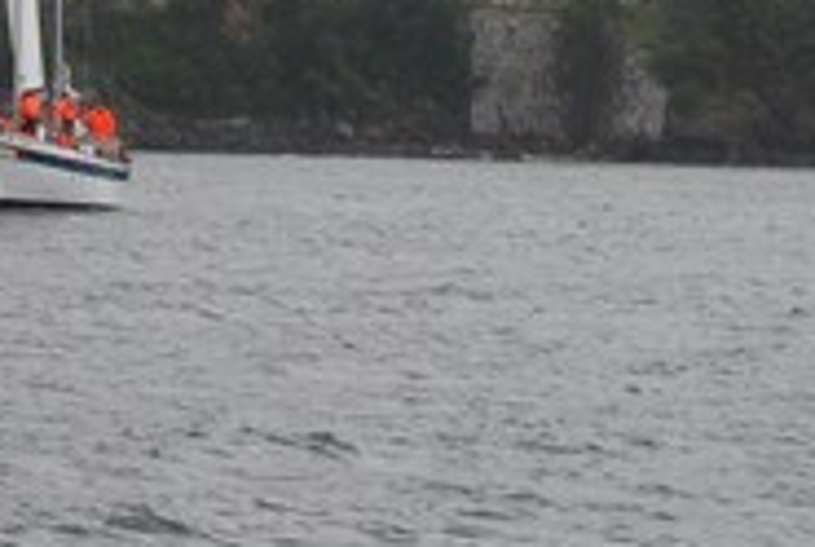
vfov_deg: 3.2
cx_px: -700
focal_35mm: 436
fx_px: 9886
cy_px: -260
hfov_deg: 4.7
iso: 160
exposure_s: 1/500
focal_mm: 60
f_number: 5.6
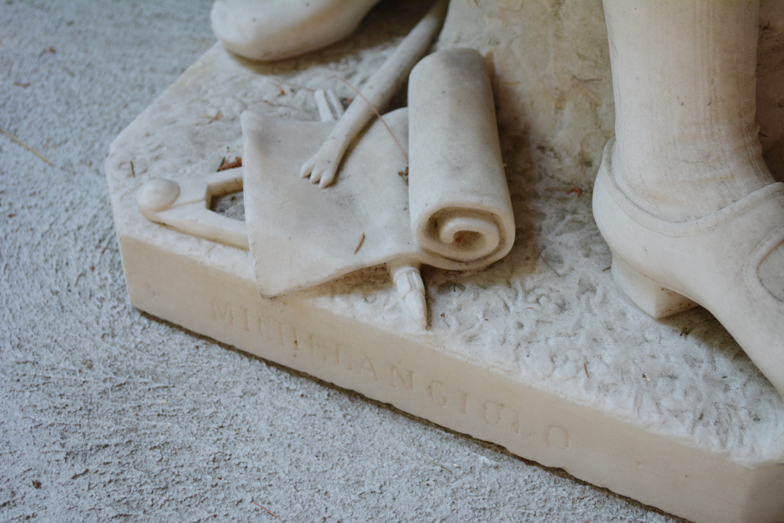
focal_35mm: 60
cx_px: 392
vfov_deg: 22.6
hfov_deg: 33.4
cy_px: 262
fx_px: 1307
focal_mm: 40
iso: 720
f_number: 5.3
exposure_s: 1/60
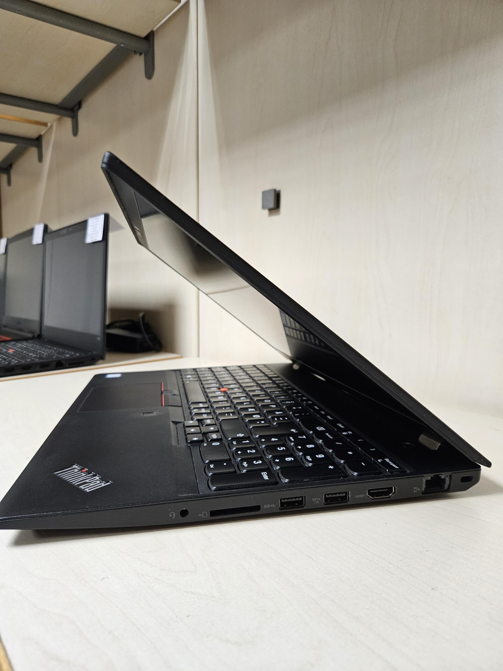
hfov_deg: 58.9
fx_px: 446
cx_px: 252
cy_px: 336
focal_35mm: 23
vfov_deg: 73.9
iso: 400
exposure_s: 1/100
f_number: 1.8
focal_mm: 5.4
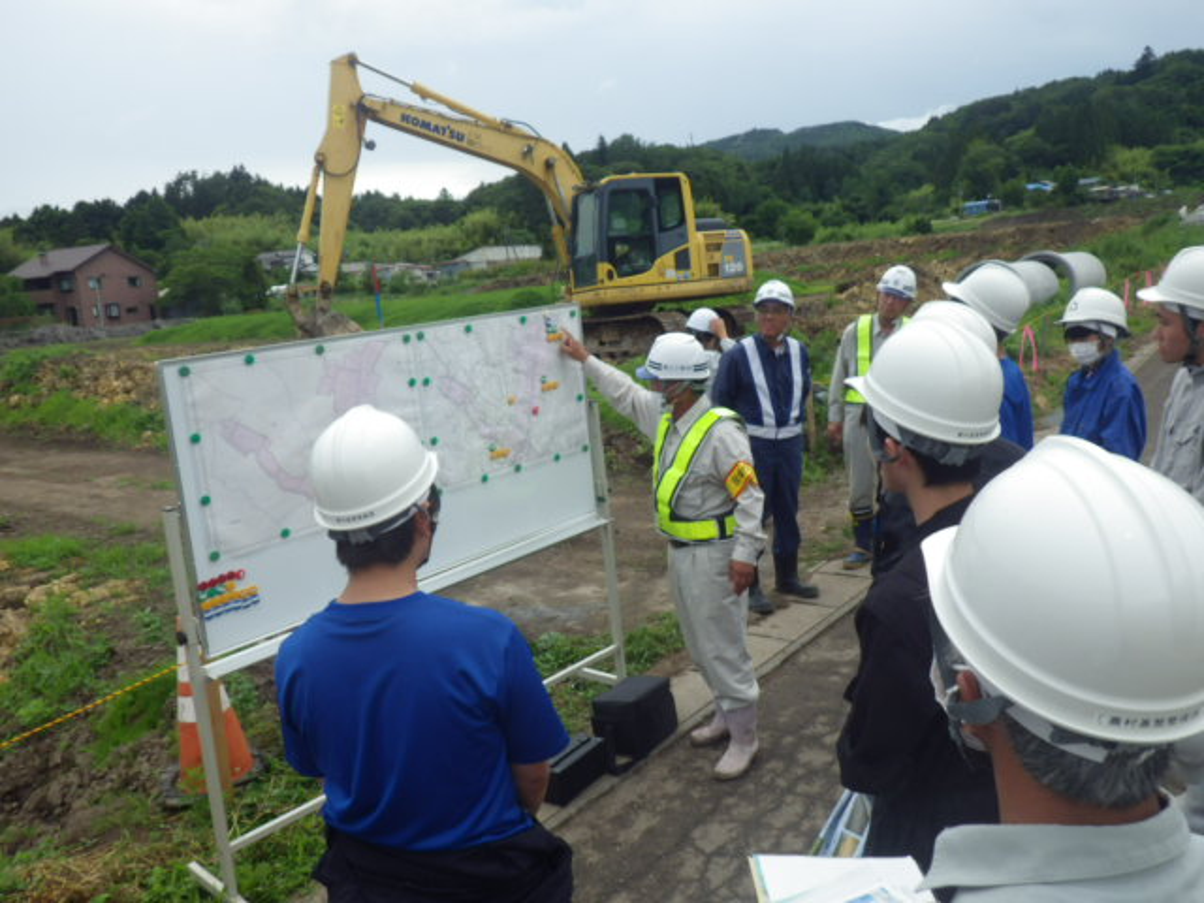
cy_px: 452
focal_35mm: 28
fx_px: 974
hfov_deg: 63.4
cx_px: 602
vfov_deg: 49.7
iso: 125
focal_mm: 5
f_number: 4.2
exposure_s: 1/500
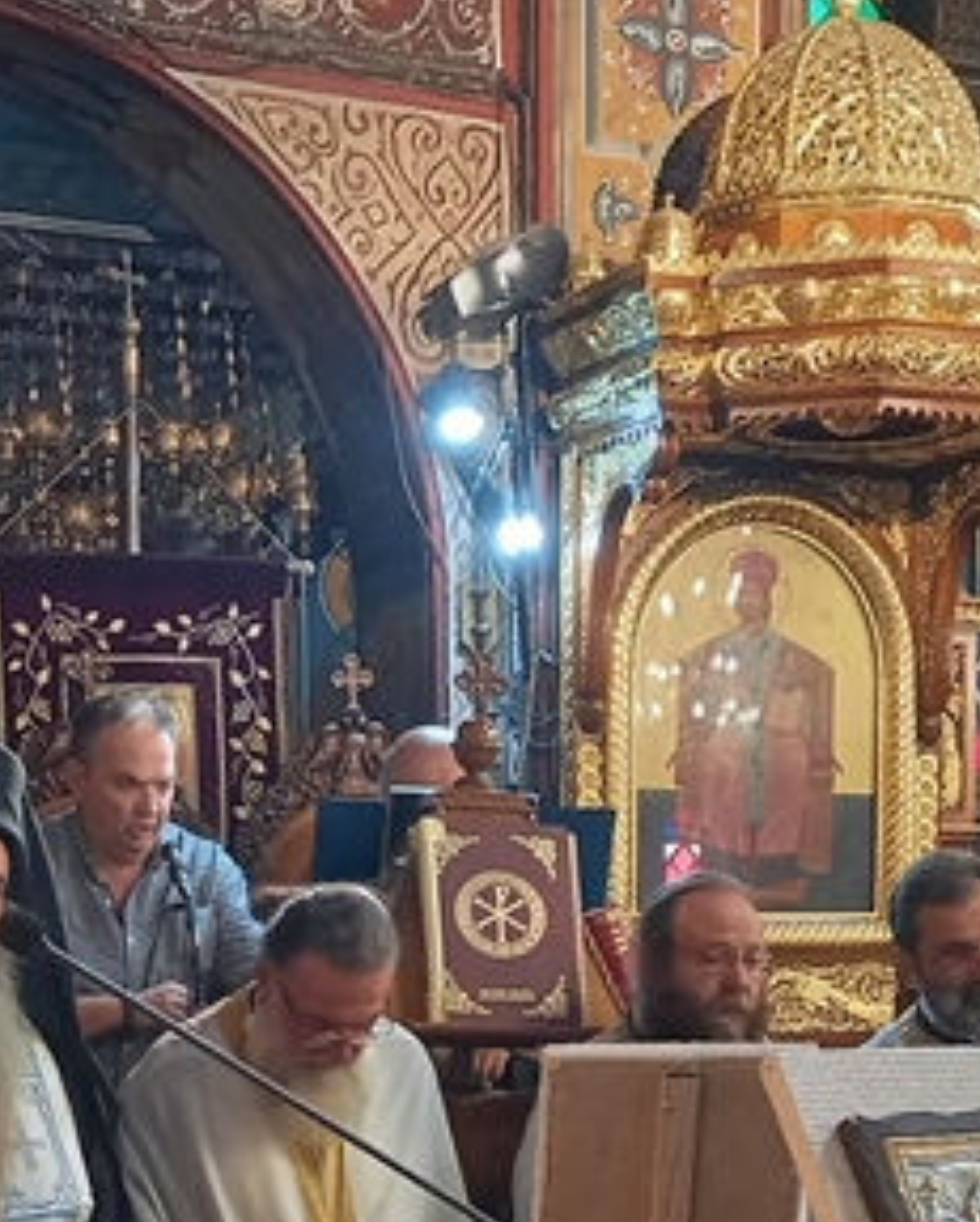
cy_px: 1214
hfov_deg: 21.3
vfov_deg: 25.2
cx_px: 395
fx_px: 2606
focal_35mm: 72
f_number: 2
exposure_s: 1/25
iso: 250
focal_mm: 4.6
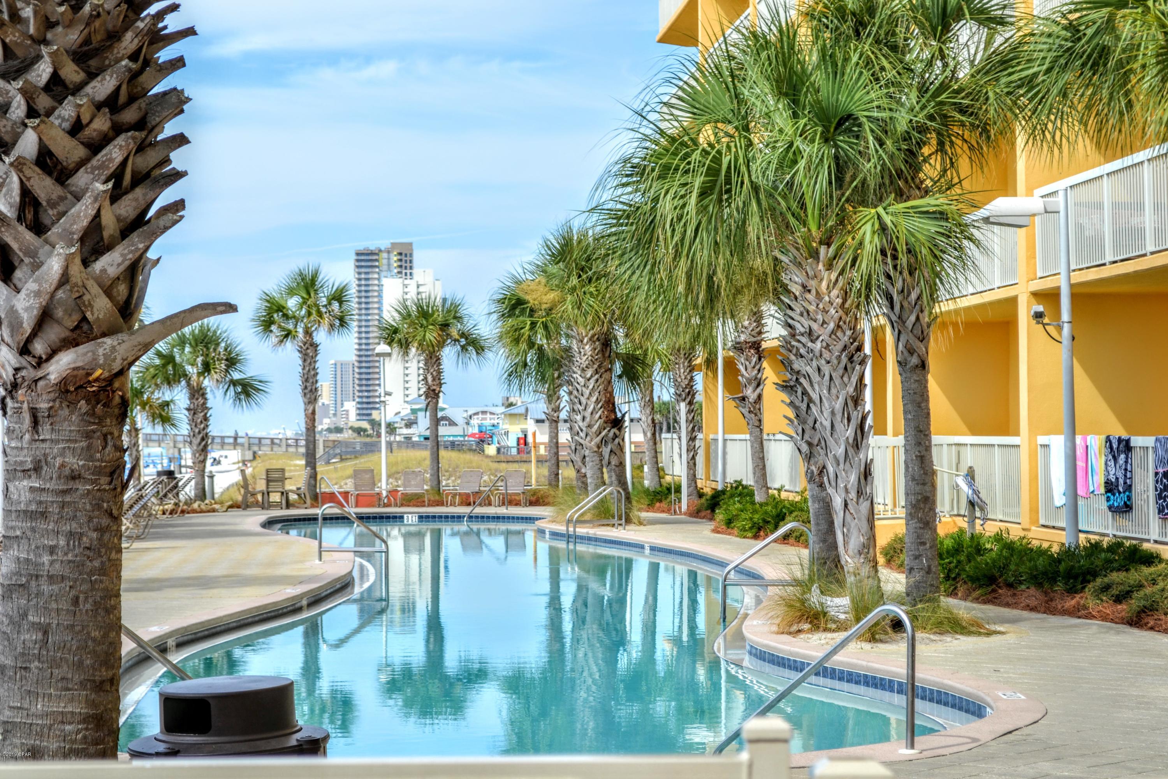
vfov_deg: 17.5
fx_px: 2530
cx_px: 584
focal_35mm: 78
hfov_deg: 26.0
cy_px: 390
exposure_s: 1/250
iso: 100
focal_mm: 52
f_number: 8
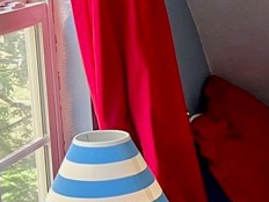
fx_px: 894
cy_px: 89
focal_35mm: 115
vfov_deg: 12.9
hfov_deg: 15.6
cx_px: 419
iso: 125
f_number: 1.5
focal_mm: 5.7
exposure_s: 1/63
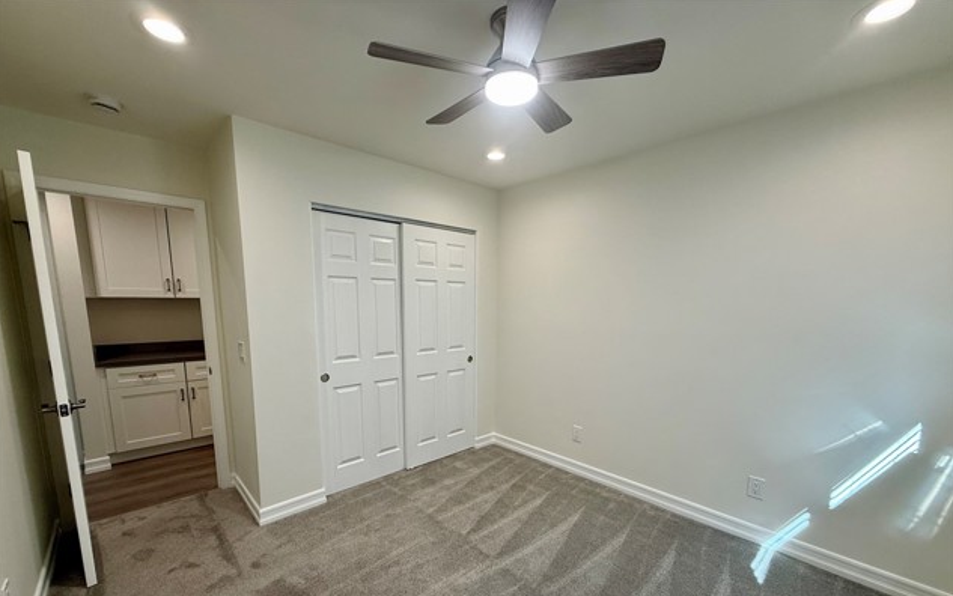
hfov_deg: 101.4
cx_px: 477
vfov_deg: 74.0
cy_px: 358
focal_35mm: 15
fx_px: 390
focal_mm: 2.22
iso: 100
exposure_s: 1/120
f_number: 2.2
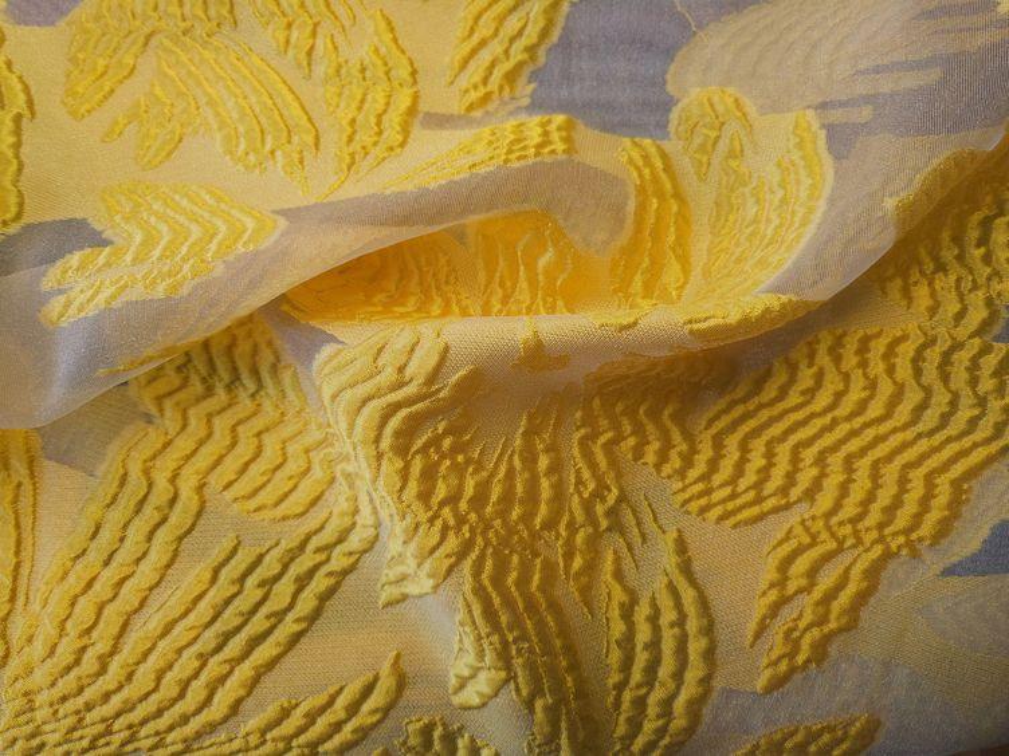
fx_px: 700
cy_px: 378
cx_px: 504
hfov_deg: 71.6
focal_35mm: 24
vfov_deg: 56.8
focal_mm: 5
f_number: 1.8
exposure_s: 1/125
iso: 125
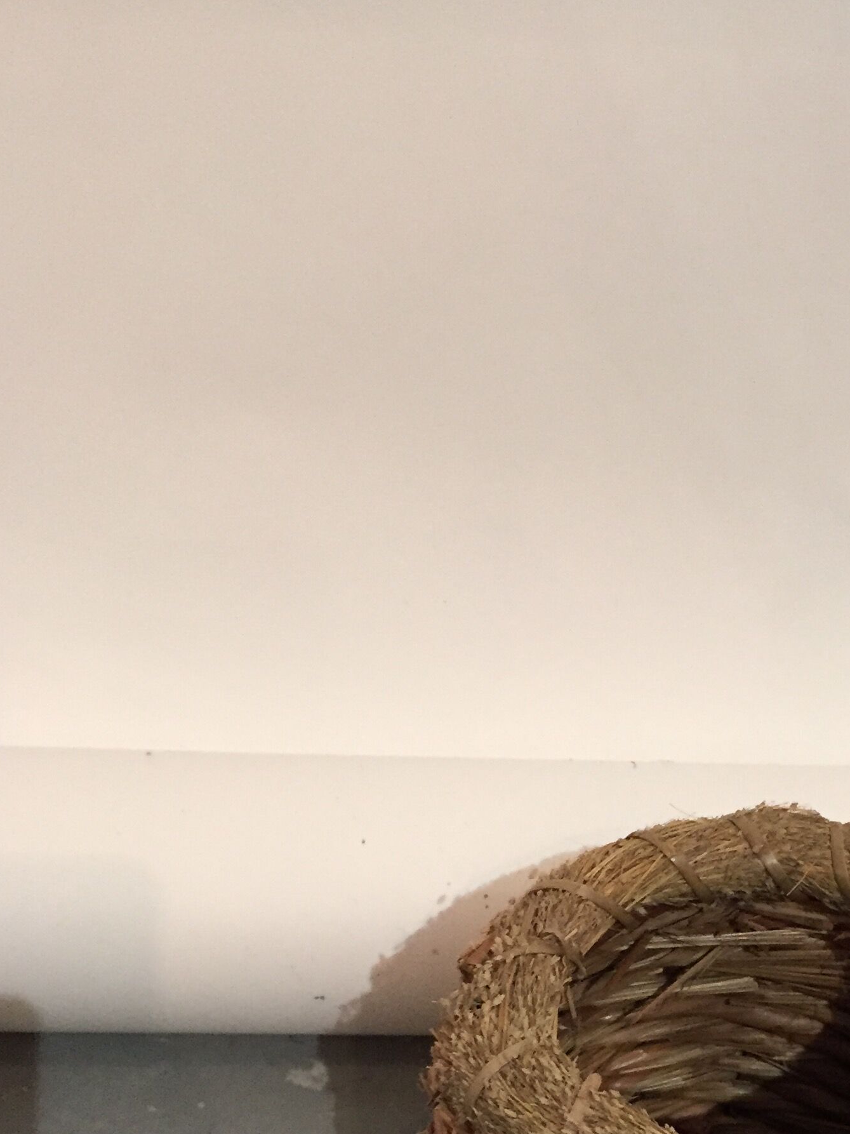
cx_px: 702
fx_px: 1736
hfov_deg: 26.9
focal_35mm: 53
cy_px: 923
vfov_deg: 34.9
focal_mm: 4.15
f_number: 2.2
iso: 250
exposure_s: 1/20
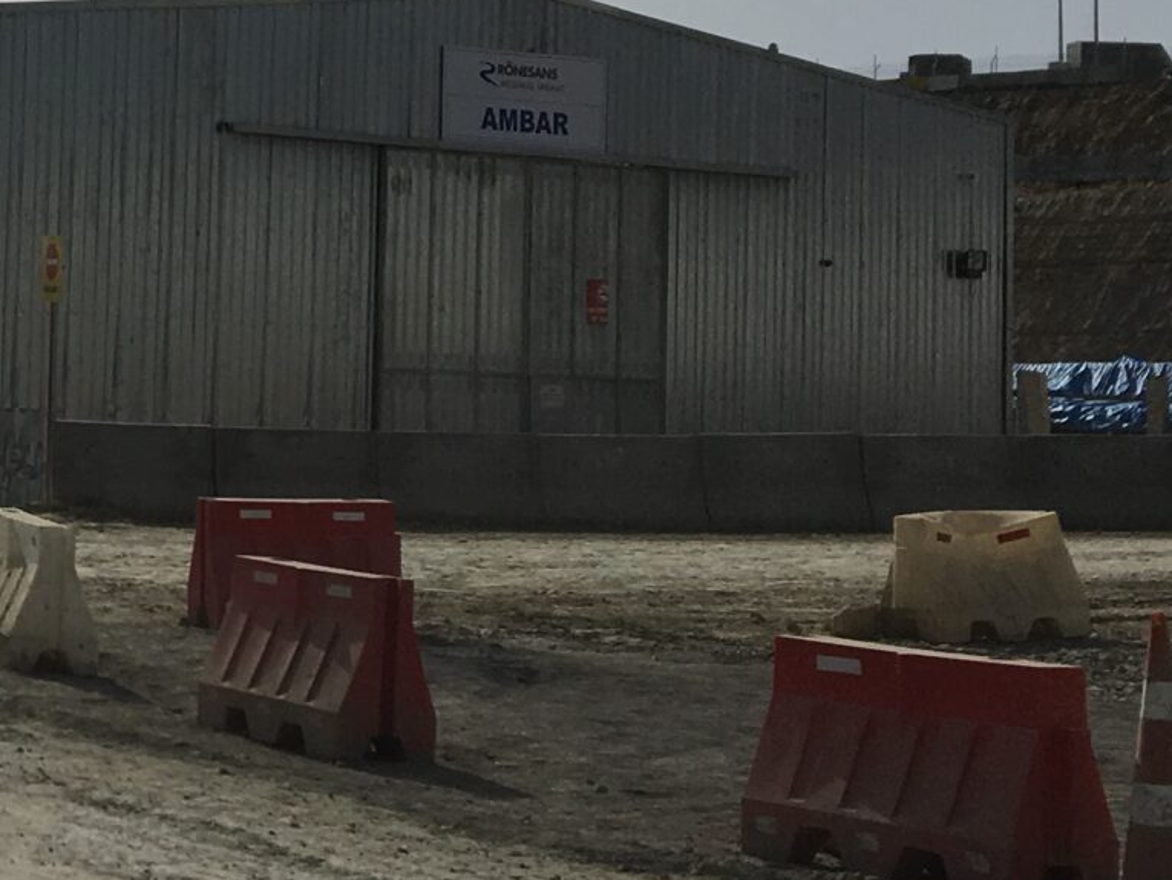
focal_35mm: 97
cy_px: 113
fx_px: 3285
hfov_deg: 18.7
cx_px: -368
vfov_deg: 15.1
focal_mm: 4.15
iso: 25
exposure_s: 1/7692
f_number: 2.2
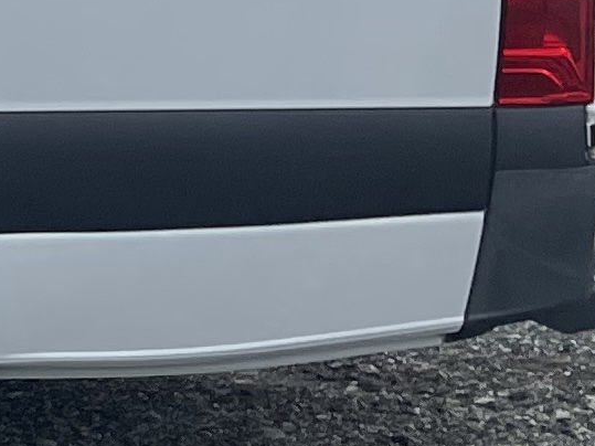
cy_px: -325
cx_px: -1155
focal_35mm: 187
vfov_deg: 7.7
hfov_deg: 8.8
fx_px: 3214
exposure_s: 1/5376
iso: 32
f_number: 1.6
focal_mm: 5.1
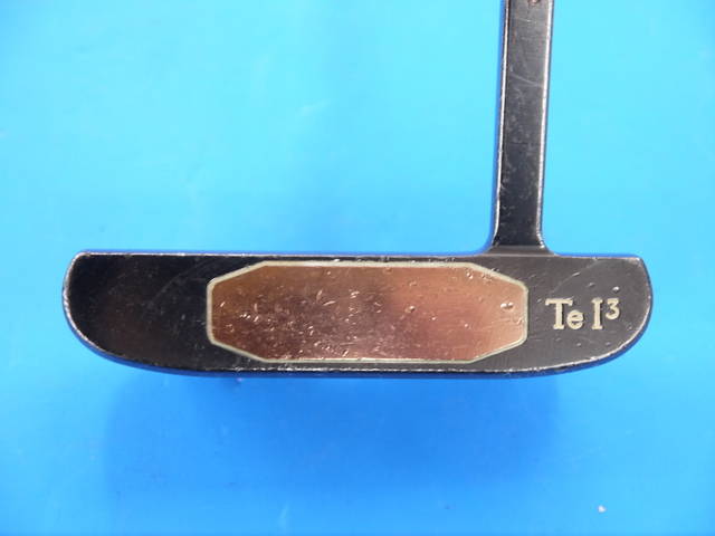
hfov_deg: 23.3
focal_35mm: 84
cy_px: 268
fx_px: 1735
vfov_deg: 17.6
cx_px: 358
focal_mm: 42
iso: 800
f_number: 5.6
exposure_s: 1/60
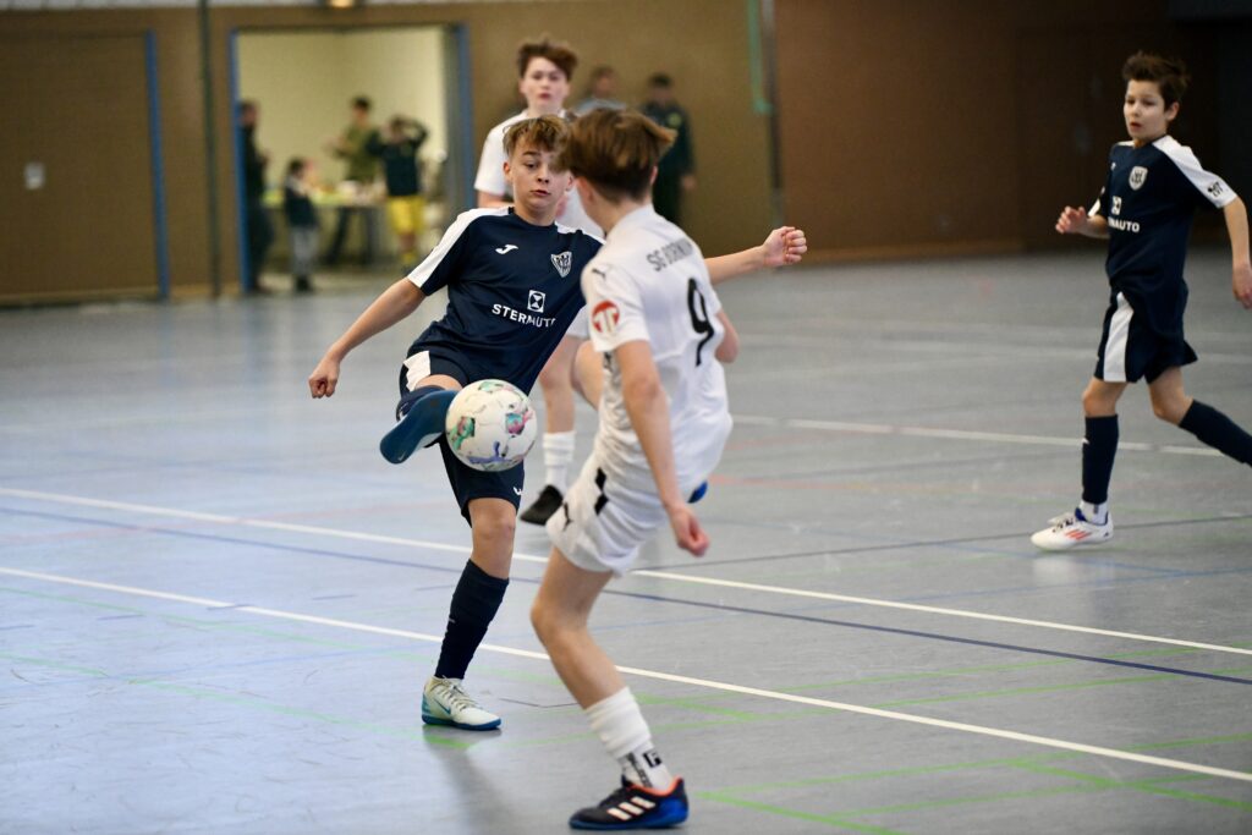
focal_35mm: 135
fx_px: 4695
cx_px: 626
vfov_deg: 10.2
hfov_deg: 15.2
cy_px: 418
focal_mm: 135
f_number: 2.8
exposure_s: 1/1600
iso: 8000
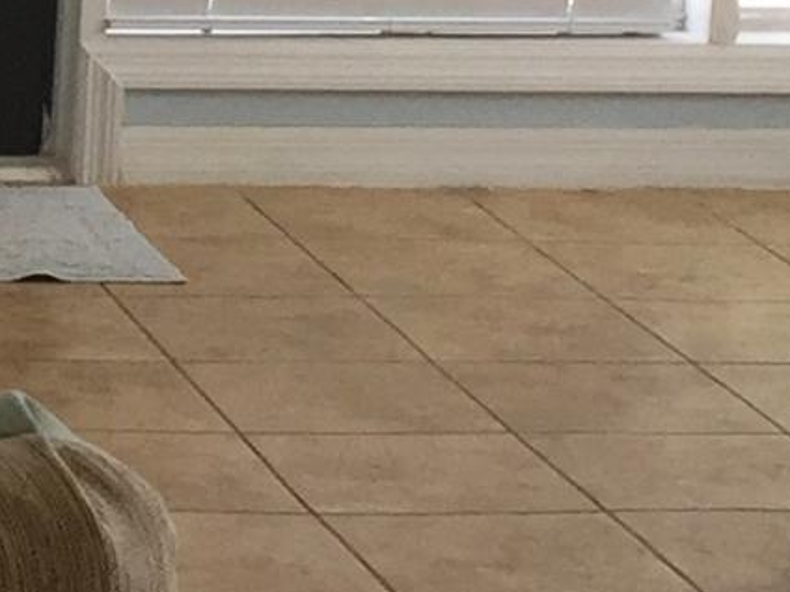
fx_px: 4678
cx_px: -906
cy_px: -86
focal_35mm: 205
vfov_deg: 7.2
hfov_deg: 9.0
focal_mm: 4.15
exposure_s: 1/60
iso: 40
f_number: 2.2
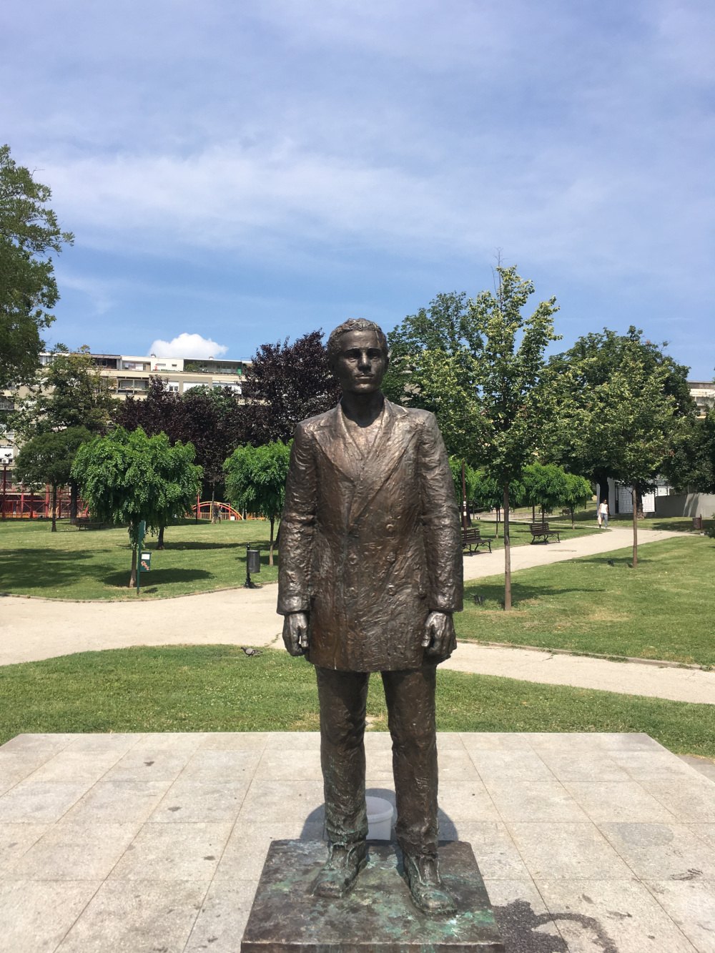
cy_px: 476
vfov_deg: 61.7
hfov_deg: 48.2
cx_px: 358
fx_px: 799
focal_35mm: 29
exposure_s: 1/1425
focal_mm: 4.15
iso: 25
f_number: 2.2
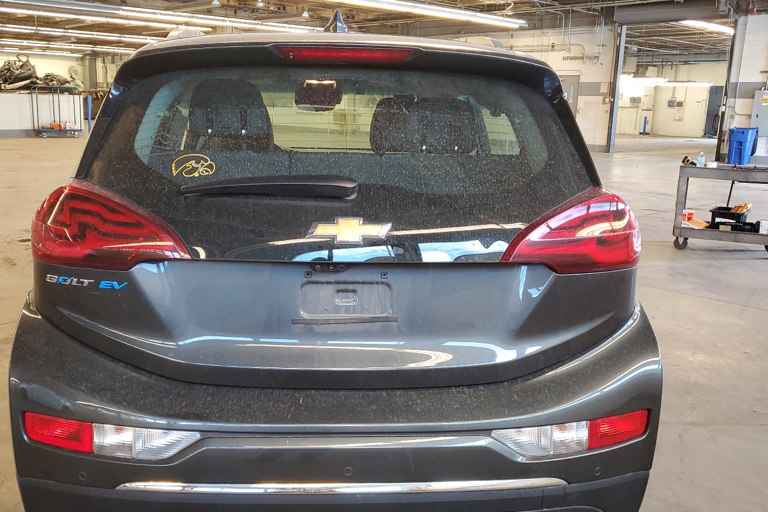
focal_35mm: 33
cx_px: 351
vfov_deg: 39.9
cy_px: 286
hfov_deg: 57.1
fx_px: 704
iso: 147
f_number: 1.5
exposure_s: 1/60.2
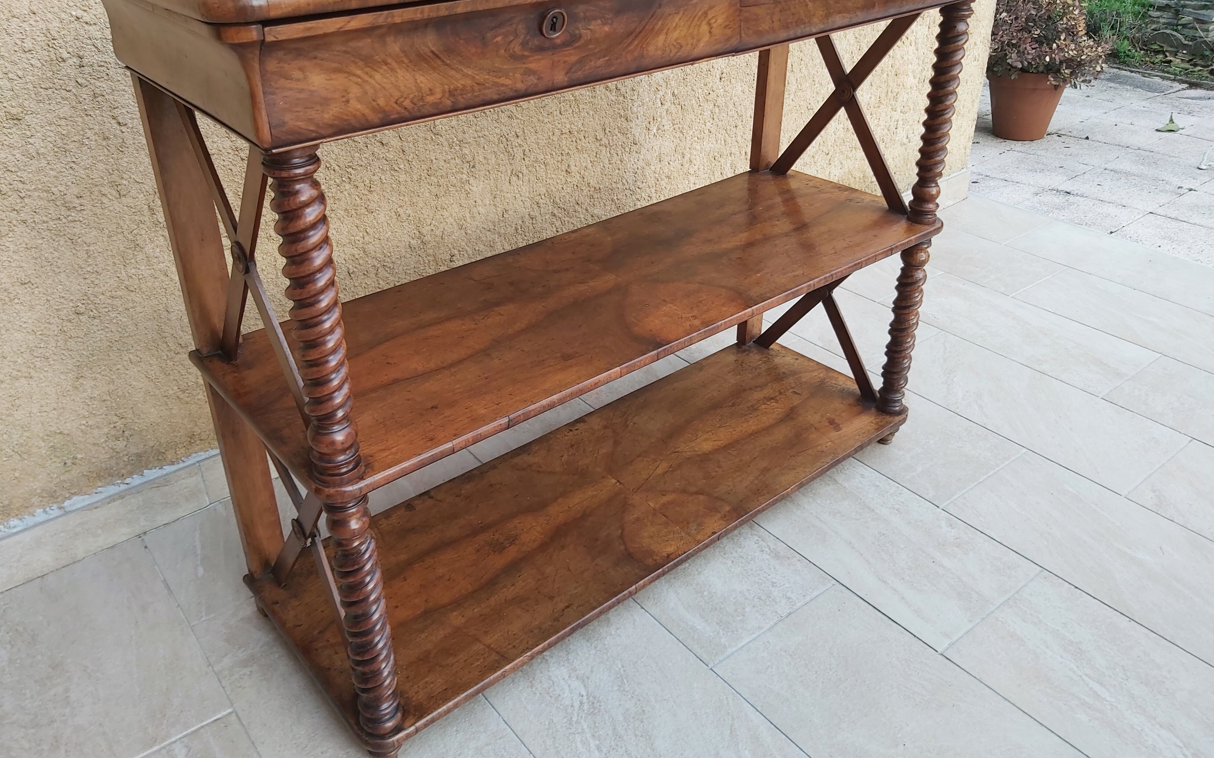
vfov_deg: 44.4
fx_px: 926
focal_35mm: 28
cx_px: 601
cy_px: 319
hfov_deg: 66.5
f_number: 1.7
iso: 80
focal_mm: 3.92
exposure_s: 1/60
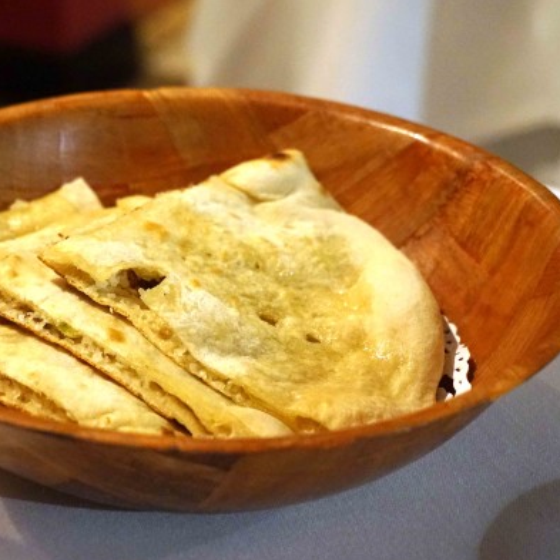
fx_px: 1531
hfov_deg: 20.7
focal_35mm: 84
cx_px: 198
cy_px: 281
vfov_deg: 20.7
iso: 3200
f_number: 5.6
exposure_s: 1/13
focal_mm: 43
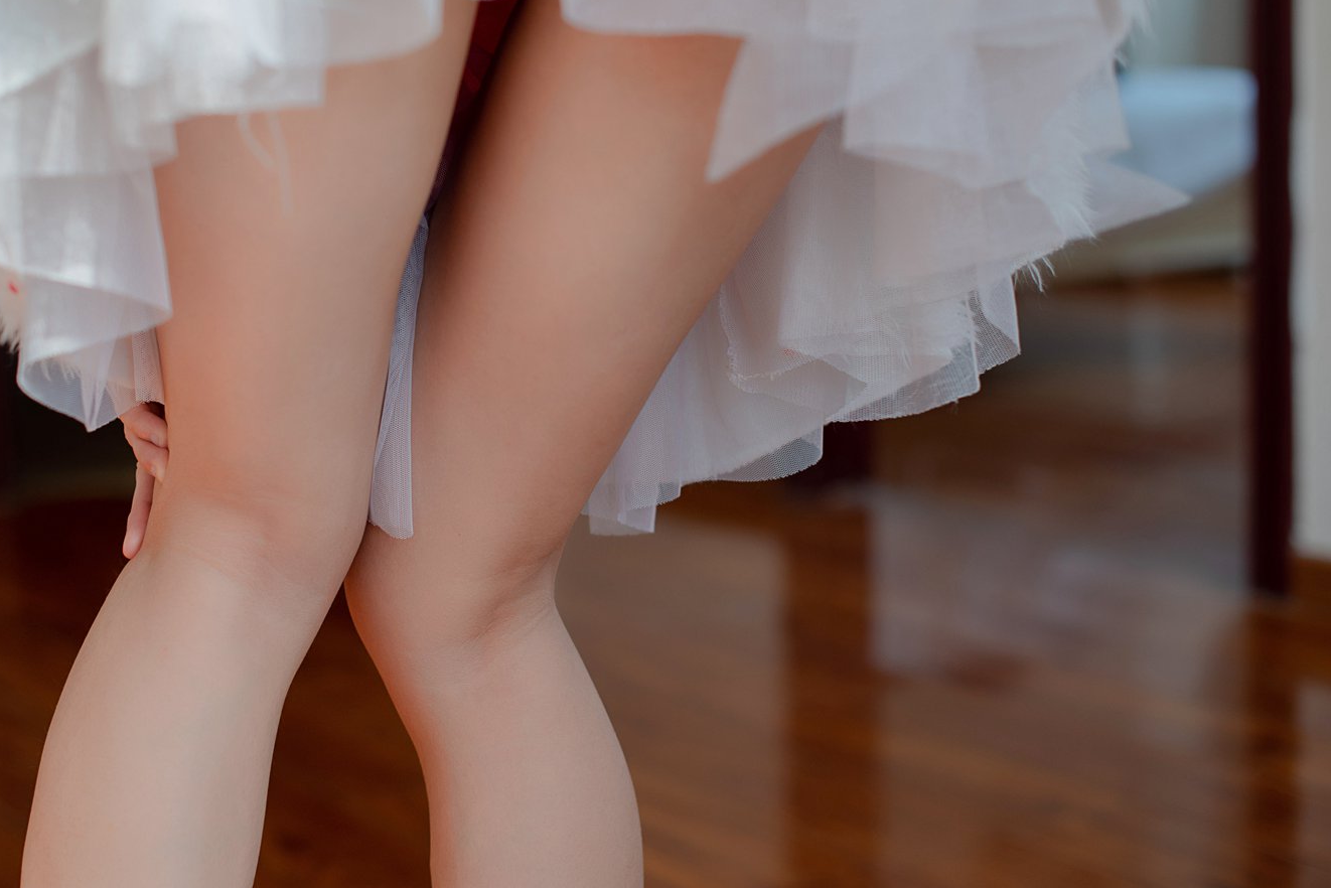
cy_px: 324
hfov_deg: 29.5
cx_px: 449
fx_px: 2514
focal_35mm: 68
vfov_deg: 20.0
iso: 100
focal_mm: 50
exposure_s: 1/200
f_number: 2.5
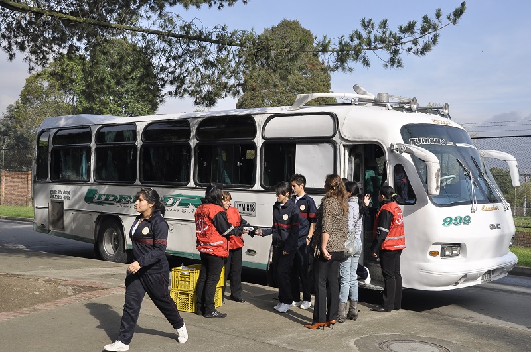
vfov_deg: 28.9
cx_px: 266
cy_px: 176
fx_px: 685
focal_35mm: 46
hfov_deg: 42.4
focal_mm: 31
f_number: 8
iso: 320
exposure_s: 1/400
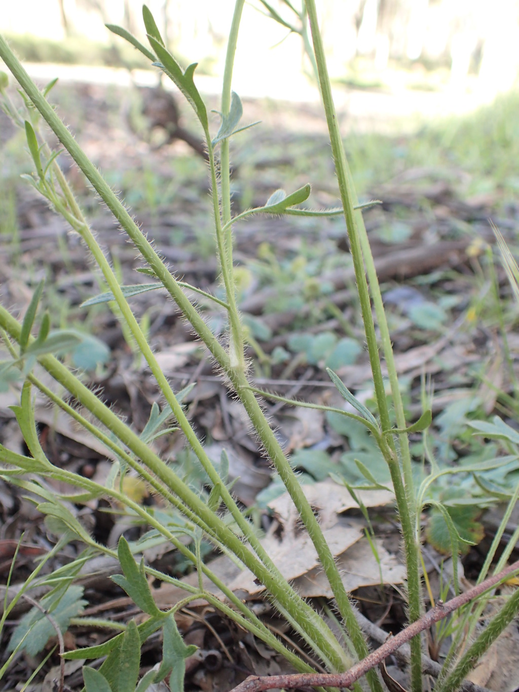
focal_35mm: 30
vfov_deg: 60.0
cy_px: 346
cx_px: 260
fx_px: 600
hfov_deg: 46.8
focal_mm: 5.5
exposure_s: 1/125
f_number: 2.3
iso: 160
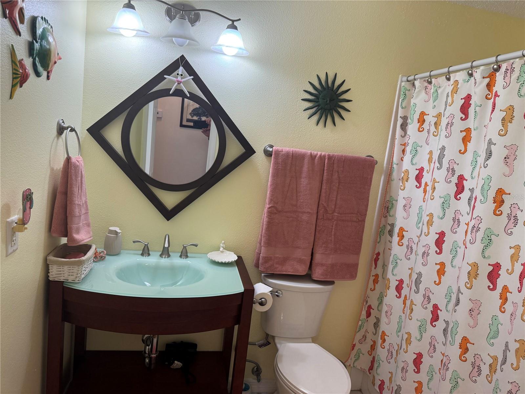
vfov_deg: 56.8
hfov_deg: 71.6
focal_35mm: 24
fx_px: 364
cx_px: 262
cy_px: 197
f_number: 1.78
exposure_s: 1/60
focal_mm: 6.76
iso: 160
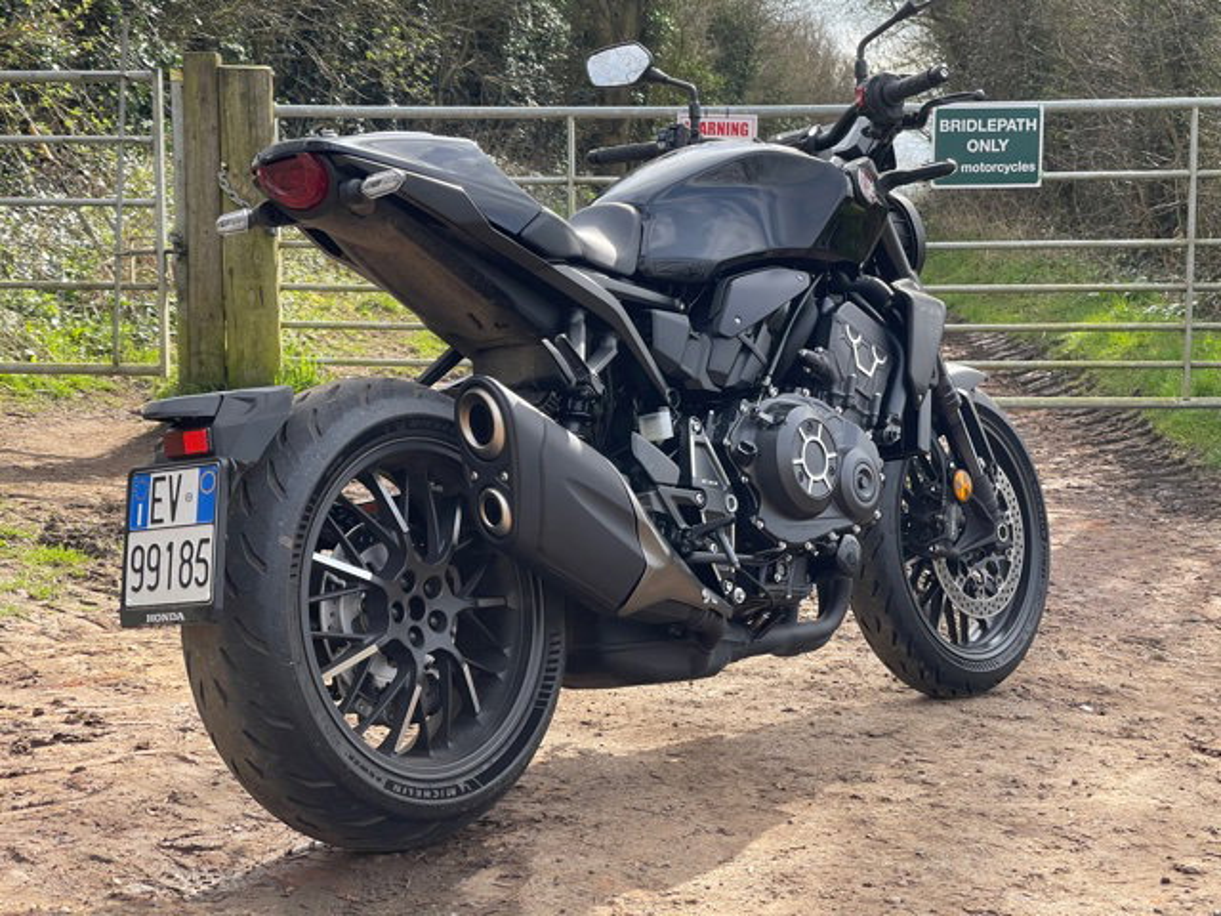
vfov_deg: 22.9
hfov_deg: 30.3
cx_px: 610
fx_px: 2257
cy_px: 458
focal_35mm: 64
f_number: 2.2
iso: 20
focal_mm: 7.5
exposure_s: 1/312
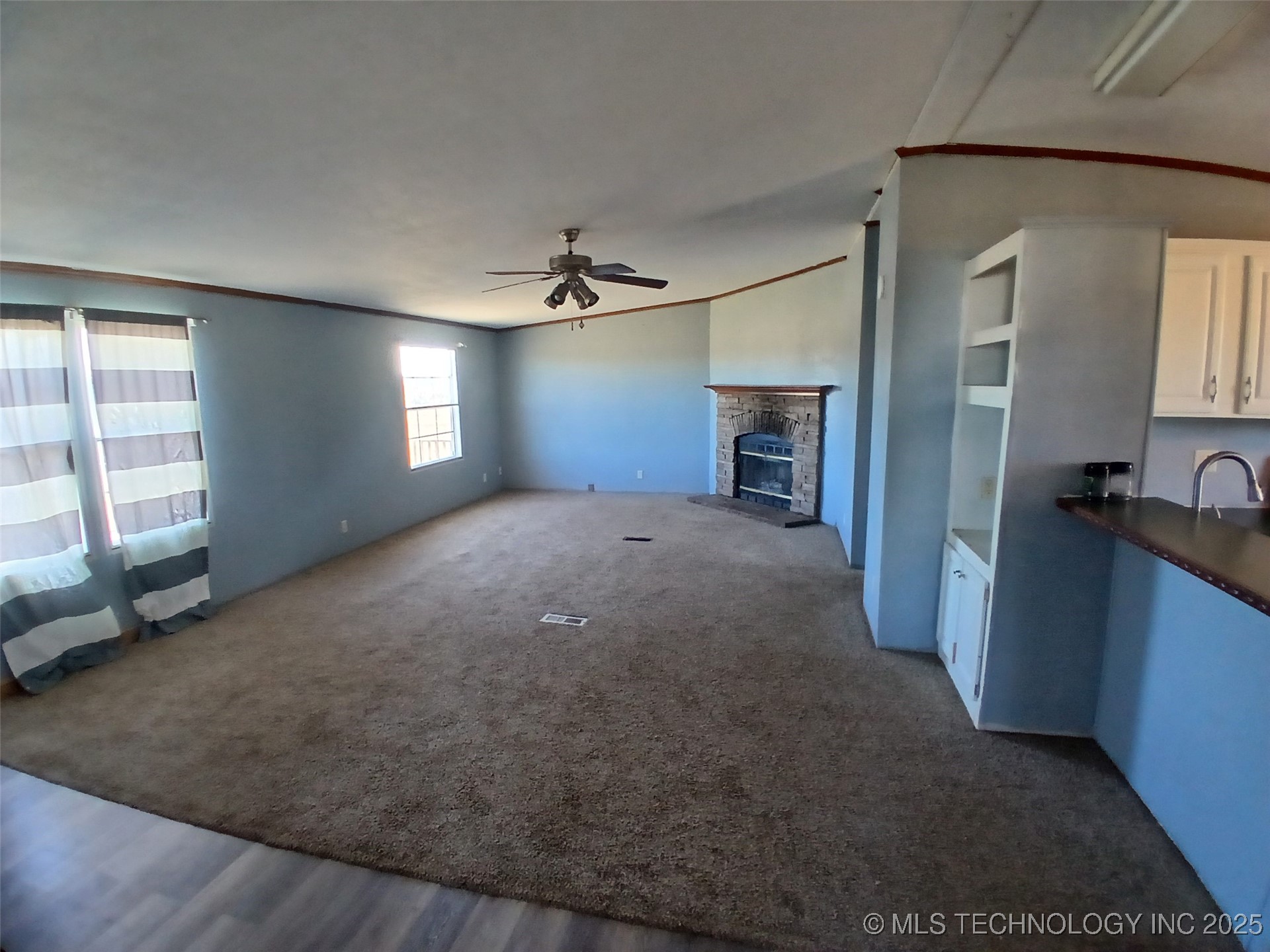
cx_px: 635
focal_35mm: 17
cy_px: 476
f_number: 2.2
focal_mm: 1.4
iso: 125
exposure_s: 1/30
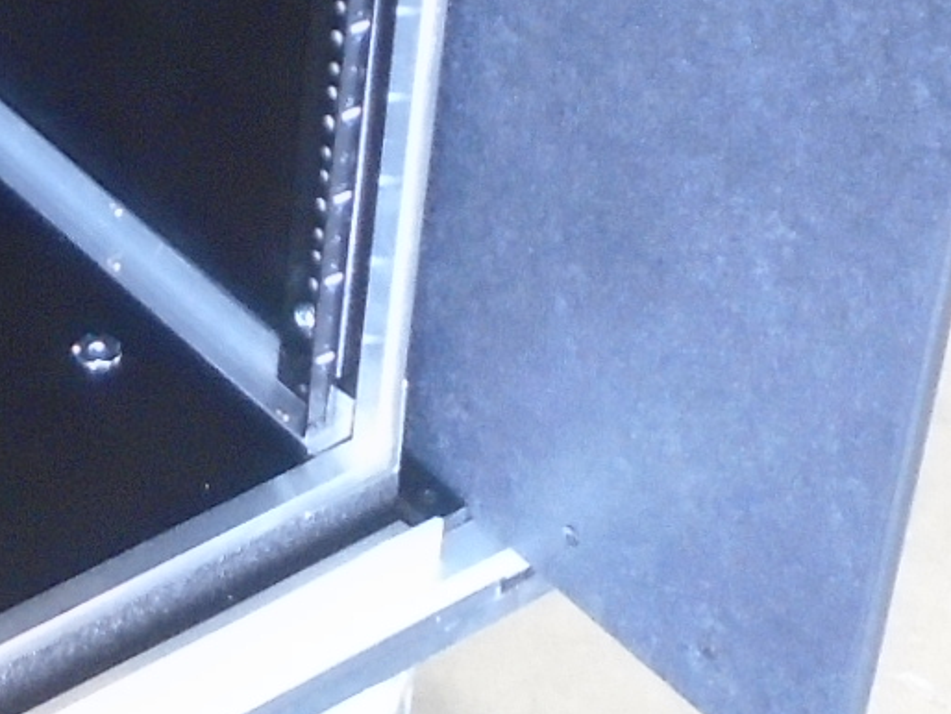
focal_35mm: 131
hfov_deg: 14.5
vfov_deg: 11.0
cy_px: -261
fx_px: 3601
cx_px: -255
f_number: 3.2
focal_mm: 4.6
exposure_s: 1/10
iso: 400
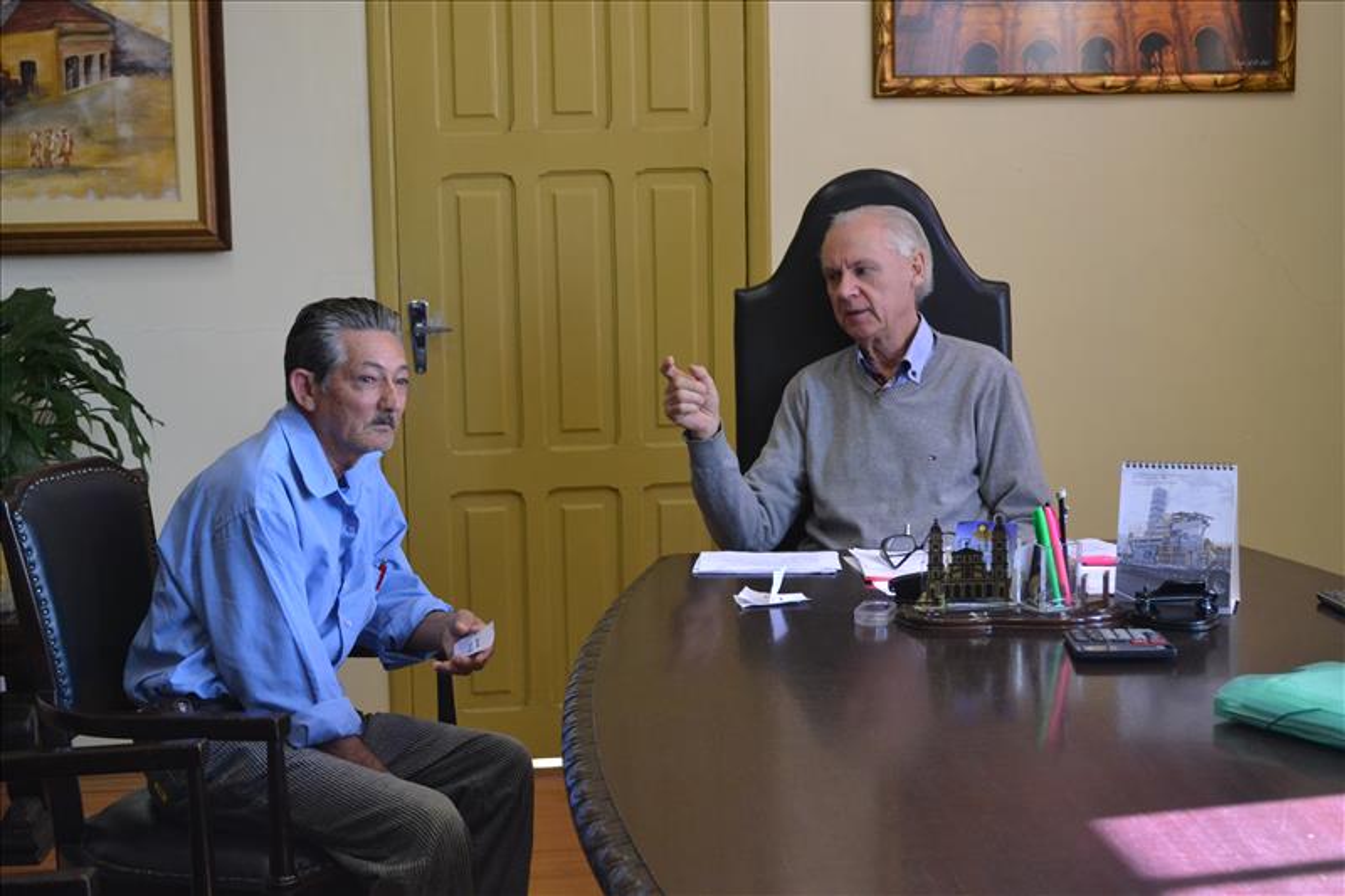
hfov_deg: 33.4
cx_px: 672
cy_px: 448
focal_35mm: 60
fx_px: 2241
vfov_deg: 22.6
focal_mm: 40
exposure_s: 1/125
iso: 1600
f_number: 5.6
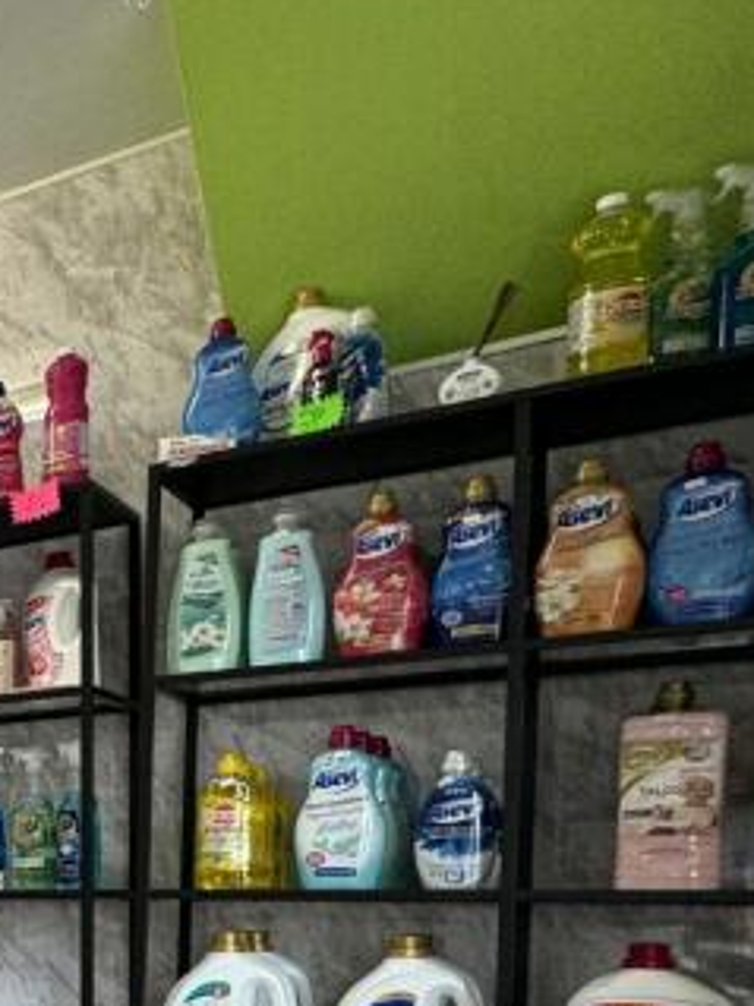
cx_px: -830
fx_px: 1308
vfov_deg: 38.8
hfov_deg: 18.1
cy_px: 927
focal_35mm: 45
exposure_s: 1/100
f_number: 2.2
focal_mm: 2.22
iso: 100
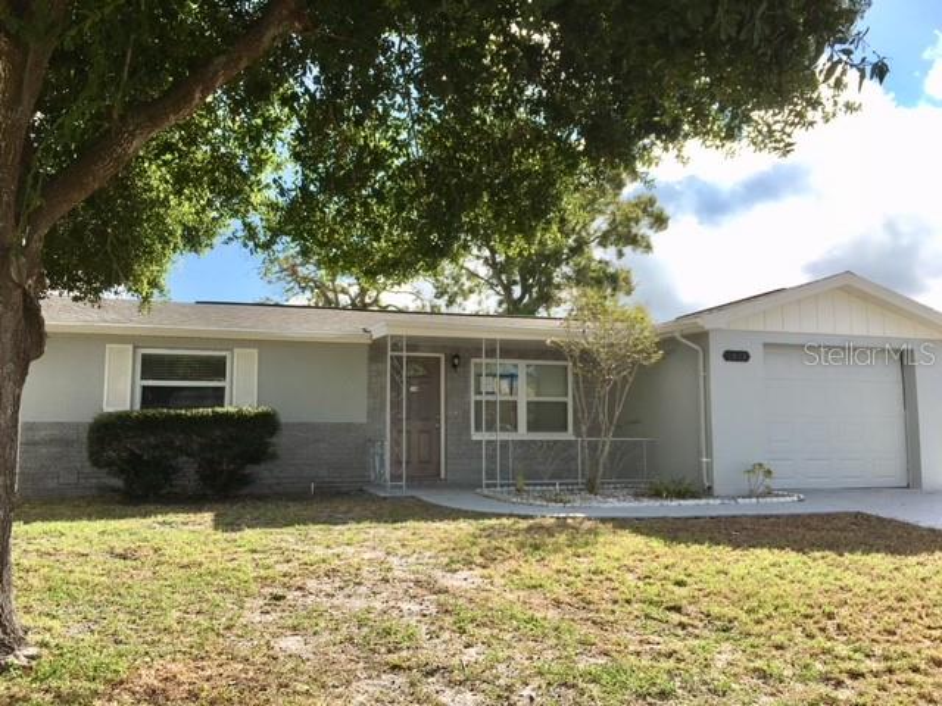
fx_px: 789
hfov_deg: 61.7
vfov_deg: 48.2
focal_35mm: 29
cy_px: 353
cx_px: 471
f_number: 2.2
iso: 25
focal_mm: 4.15
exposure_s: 1/1399
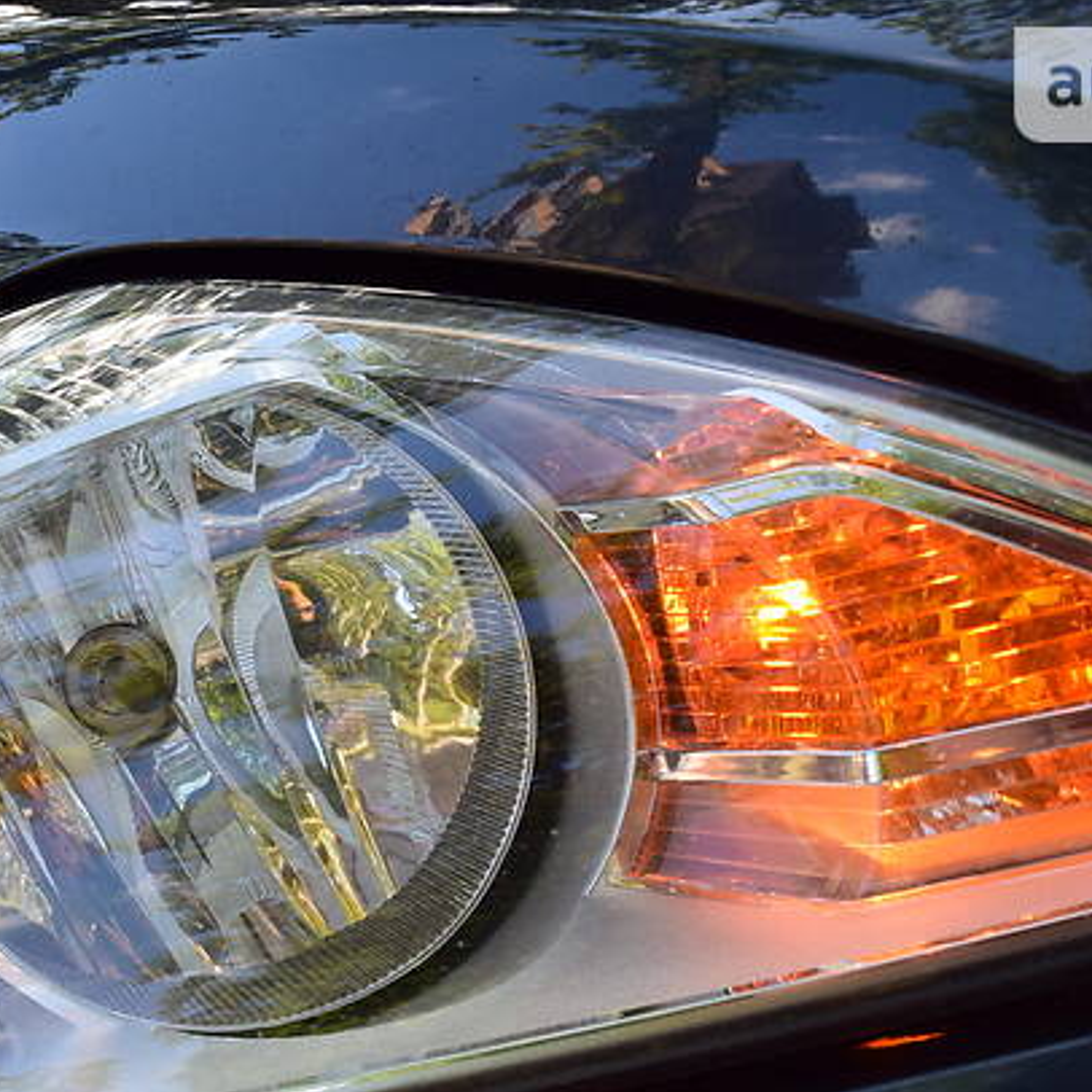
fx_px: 2421
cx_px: 366
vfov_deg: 25.3
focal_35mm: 68
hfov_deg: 25.3
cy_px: 714
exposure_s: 1/125
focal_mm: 27
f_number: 9
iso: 400
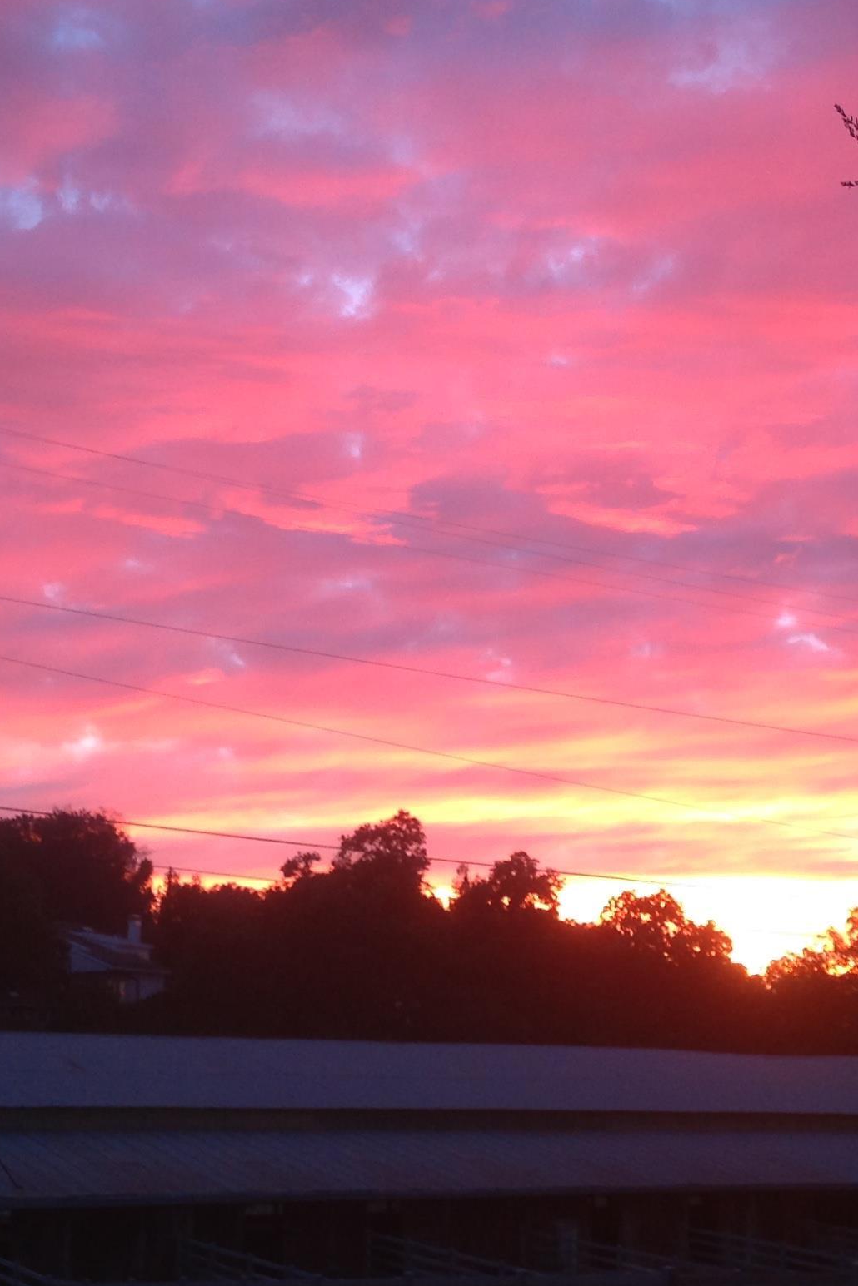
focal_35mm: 61
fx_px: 2181
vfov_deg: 32.8
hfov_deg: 22.2
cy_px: 767
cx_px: 499
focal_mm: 4.28
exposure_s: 1/15
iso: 64
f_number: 2.4
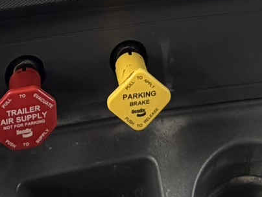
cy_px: -218
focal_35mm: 71
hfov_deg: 27.4
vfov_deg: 15.6
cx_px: 140
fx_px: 537
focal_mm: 2.22
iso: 125
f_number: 2.2
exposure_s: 1/121
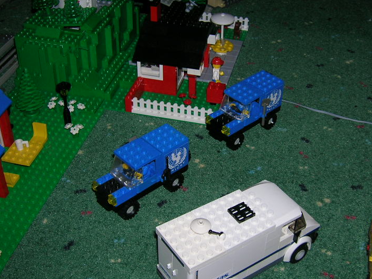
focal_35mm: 49
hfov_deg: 38.7
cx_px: 231
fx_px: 526
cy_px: 133
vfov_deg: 29.7
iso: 50
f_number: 2.9
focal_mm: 5.7
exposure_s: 1/60.1
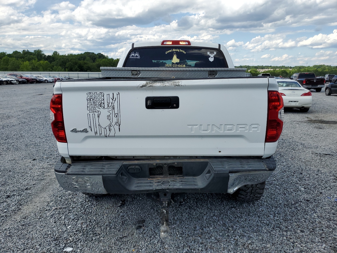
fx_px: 253
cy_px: 126
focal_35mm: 26
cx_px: 168
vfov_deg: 53.1
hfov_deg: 67.3
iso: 50
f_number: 1.5
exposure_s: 1/3333
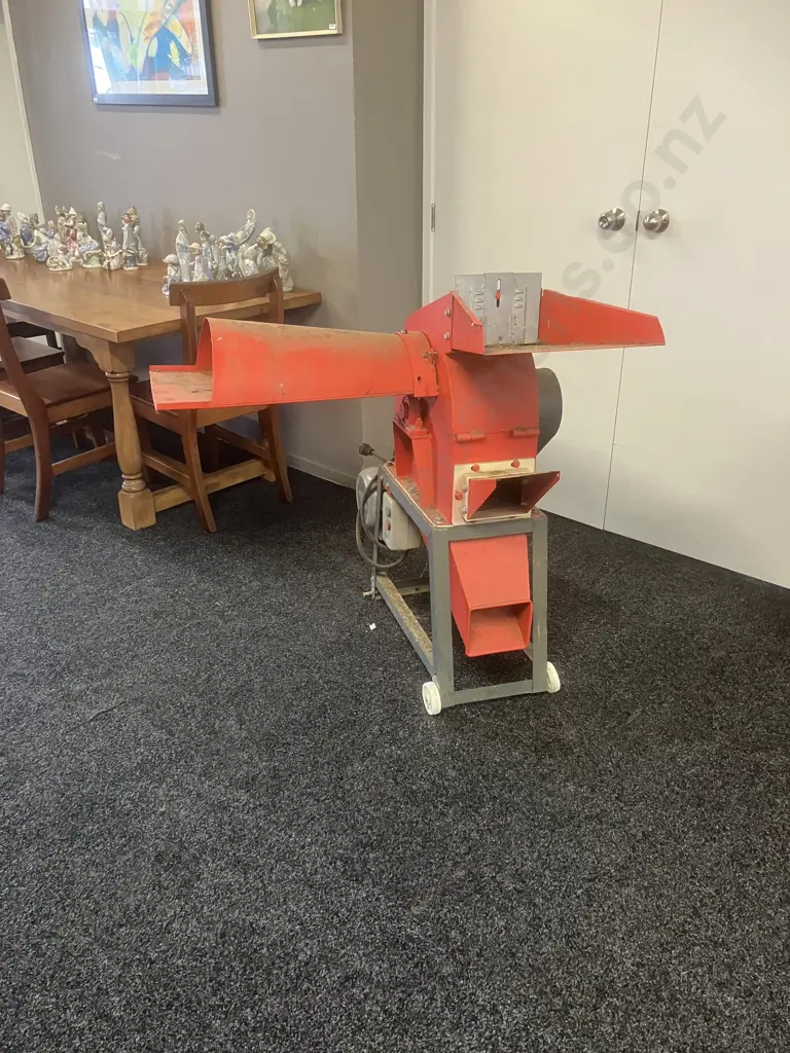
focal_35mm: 28
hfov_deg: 49.7
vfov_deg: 63.4
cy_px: 526
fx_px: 852
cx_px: 395
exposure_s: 1/50
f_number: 1.8
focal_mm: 3.99
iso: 200
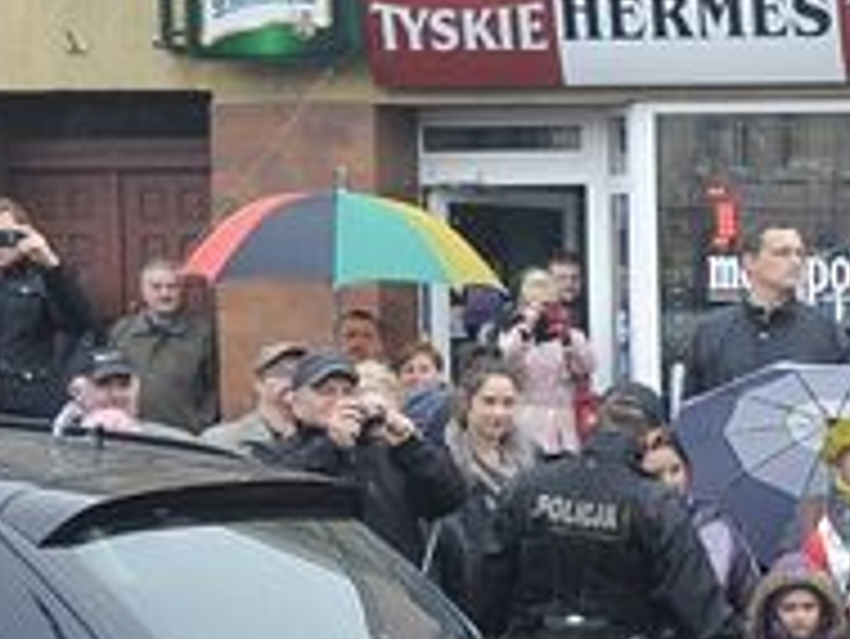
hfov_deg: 12.8
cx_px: 1669
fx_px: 3346
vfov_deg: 10.8
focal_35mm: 136
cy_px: 637
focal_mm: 21
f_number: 7.1
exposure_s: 1/200
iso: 800
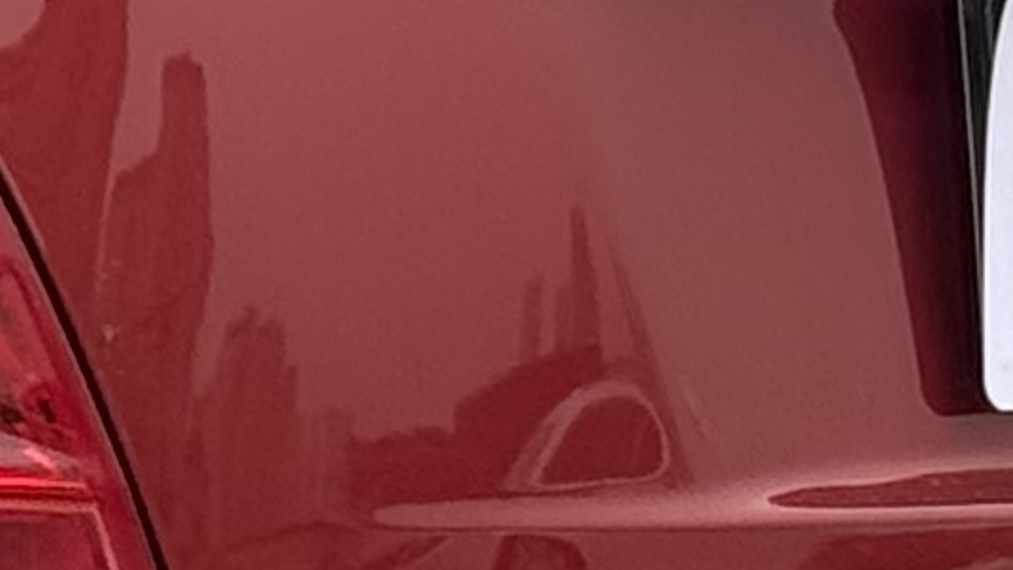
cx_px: -798
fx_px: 10556
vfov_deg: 3.1
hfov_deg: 5.4
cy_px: 491
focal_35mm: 393
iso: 100
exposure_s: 1/545
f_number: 1.78
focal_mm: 6.76
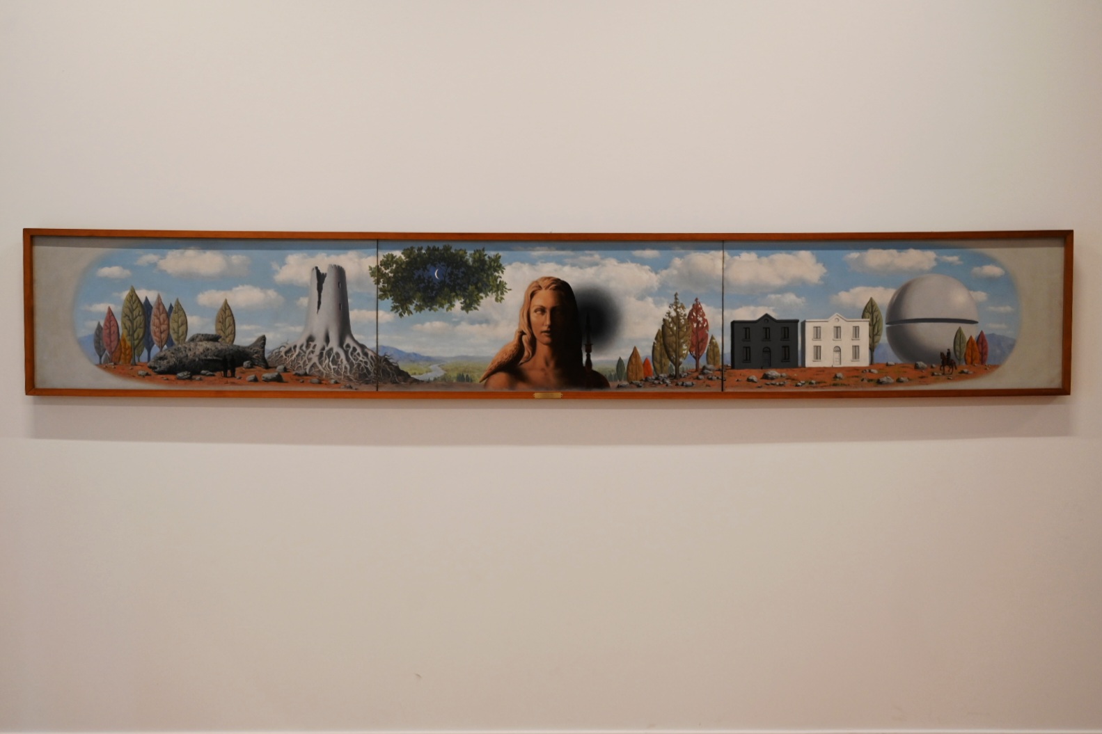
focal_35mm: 38
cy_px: 367
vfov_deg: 35.0
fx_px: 1163
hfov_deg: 50.7
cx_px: 551
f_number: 4.5
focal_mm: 38
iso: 800
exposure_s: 1/80
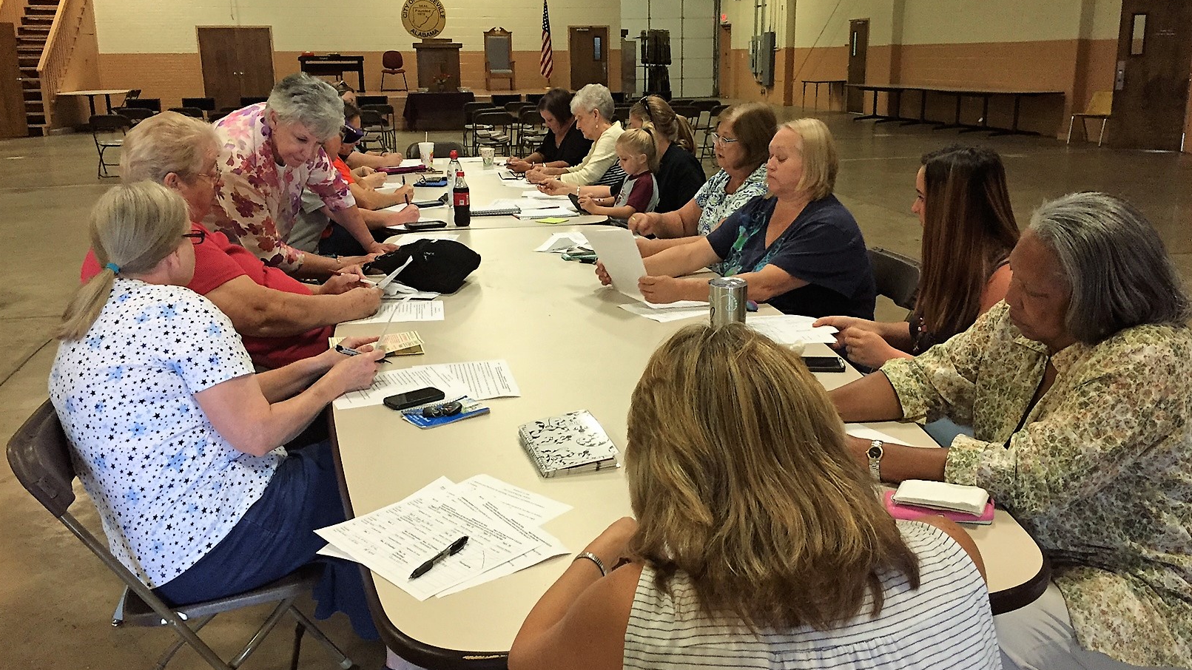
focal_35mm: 32
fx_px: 1011
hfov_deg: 61.0
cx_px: 600
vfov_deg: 36.7
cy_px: 314
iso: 160
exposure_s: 1/30
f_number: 2.2
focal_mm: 4.15
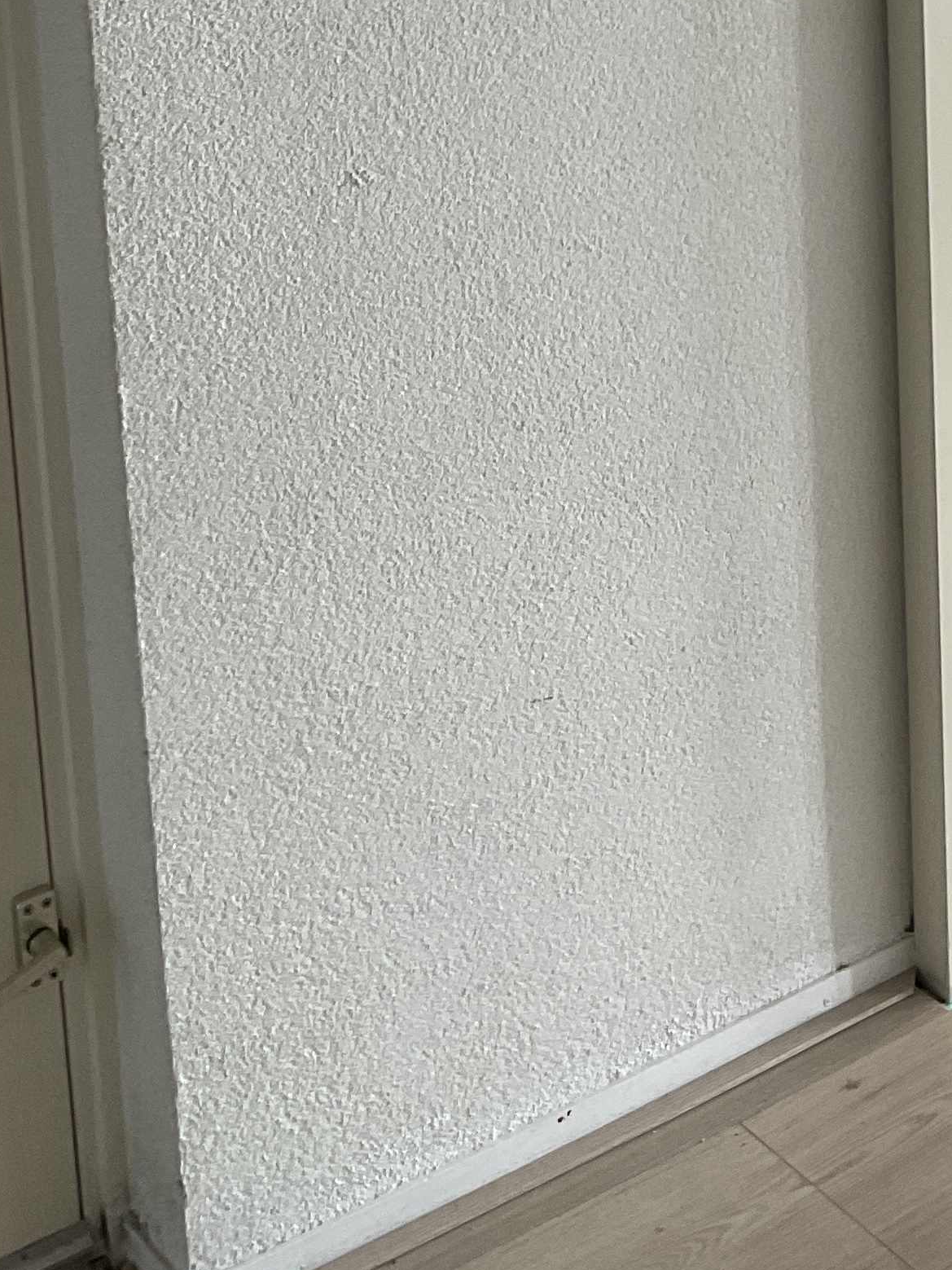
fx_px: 2751
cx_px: 895
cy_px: -192
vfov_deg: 24.0
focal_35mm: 75
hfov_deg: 19.2
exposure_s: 1/50
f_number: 1.8
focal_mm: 3
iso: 32
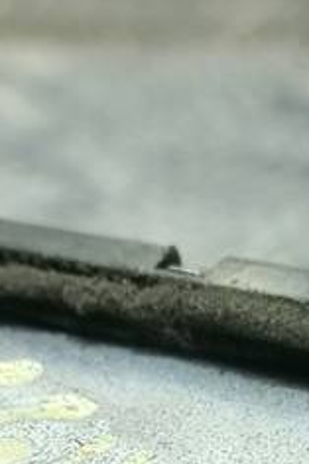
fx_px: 1457
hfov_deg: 12.1
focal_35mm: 113
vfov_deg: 16.8
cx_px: 142
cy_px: 655
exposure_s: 1/50
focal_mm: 4.6
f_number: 1.8
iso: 40
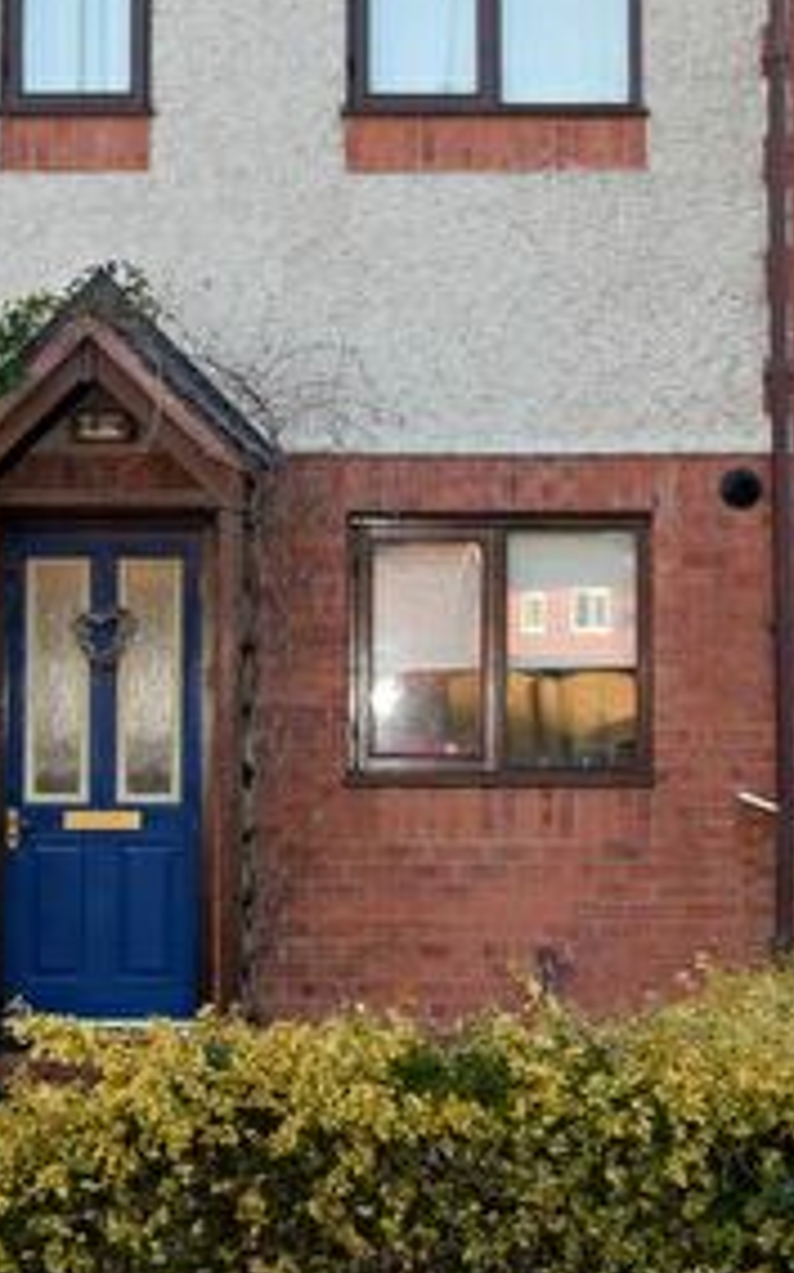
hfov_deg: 16.4
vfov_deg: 26.0
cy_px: 442
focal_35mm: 79
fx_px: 2750
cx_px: 211
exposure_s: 1/125
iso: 220
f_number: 5.6
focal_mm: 21
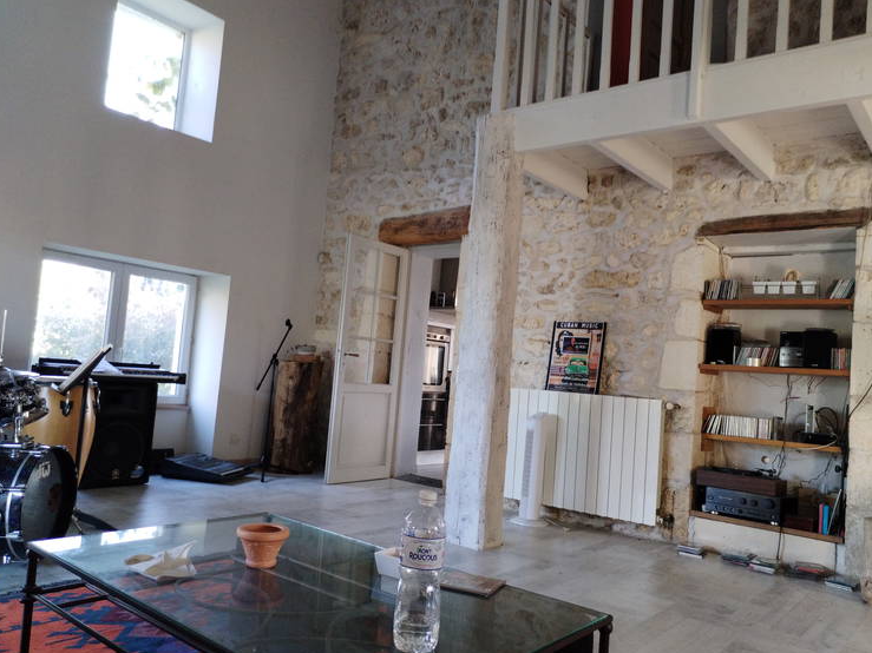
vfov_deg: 45.4
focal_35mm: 31
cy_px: 319
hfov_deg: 58.3
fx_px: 781
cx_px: 453
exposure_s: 1/50
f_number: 1.8
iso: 352
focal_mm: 4.75
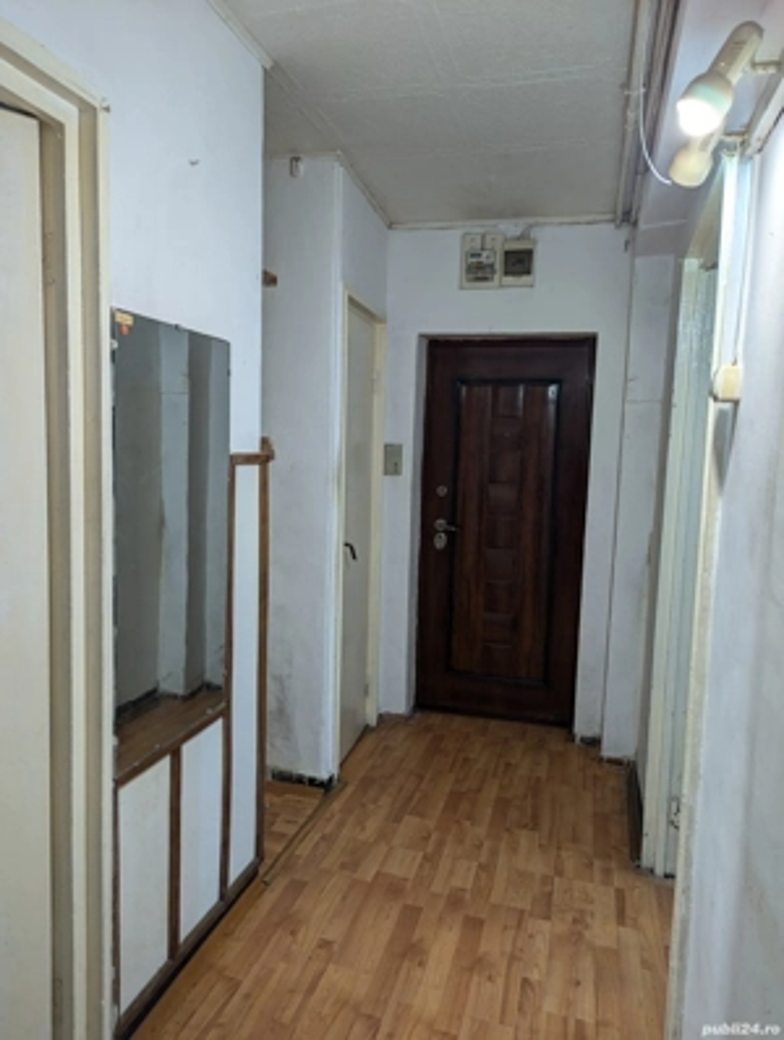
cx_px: 392
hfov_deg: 57.0
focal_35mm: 24
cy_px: 520
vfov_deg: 71.5
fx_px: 722
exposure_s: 1/25
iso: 55
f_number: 1.85
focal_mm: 6.81
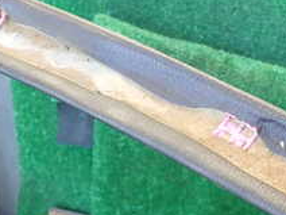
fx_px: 702
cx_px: 289
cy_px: 168
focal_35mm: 85
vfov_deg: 17.2
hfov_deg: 22.1
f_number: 2.3
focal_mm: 5.4
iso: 160
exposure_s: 1/60
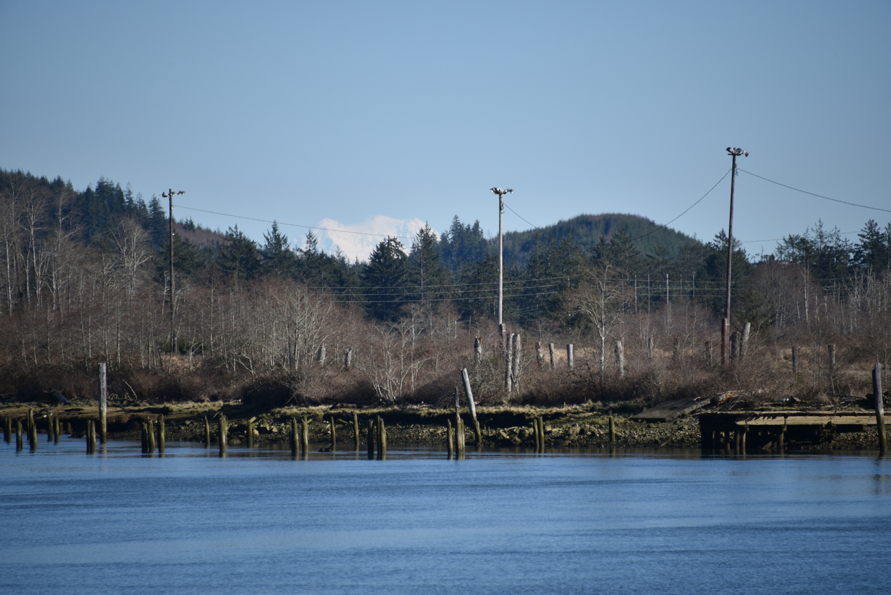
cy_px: 298
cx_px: 446
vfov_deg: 4.6
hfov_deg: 6.9
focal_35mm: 300
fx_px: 7426
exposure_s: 1/640
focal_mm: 300
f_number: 5.6
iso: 125
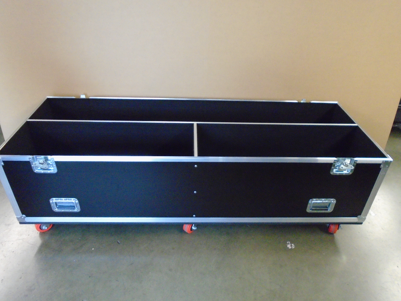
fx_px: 301
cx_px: 200
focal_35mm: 26
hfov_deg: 67.3
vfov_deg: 53.1
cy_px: 150
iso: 800
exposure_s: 1/15
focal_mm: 4.6
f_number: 3.2
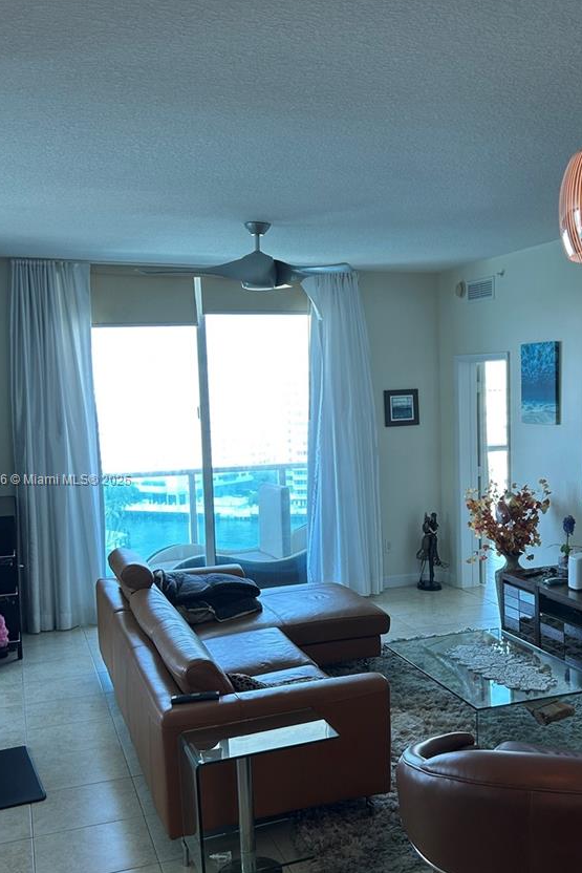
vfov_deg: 49.5
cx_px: 410
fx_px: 945
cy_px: 481
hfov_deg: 33.8
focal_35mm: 39
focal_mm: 5.7
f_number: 1.5
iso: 64
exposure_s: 1/120
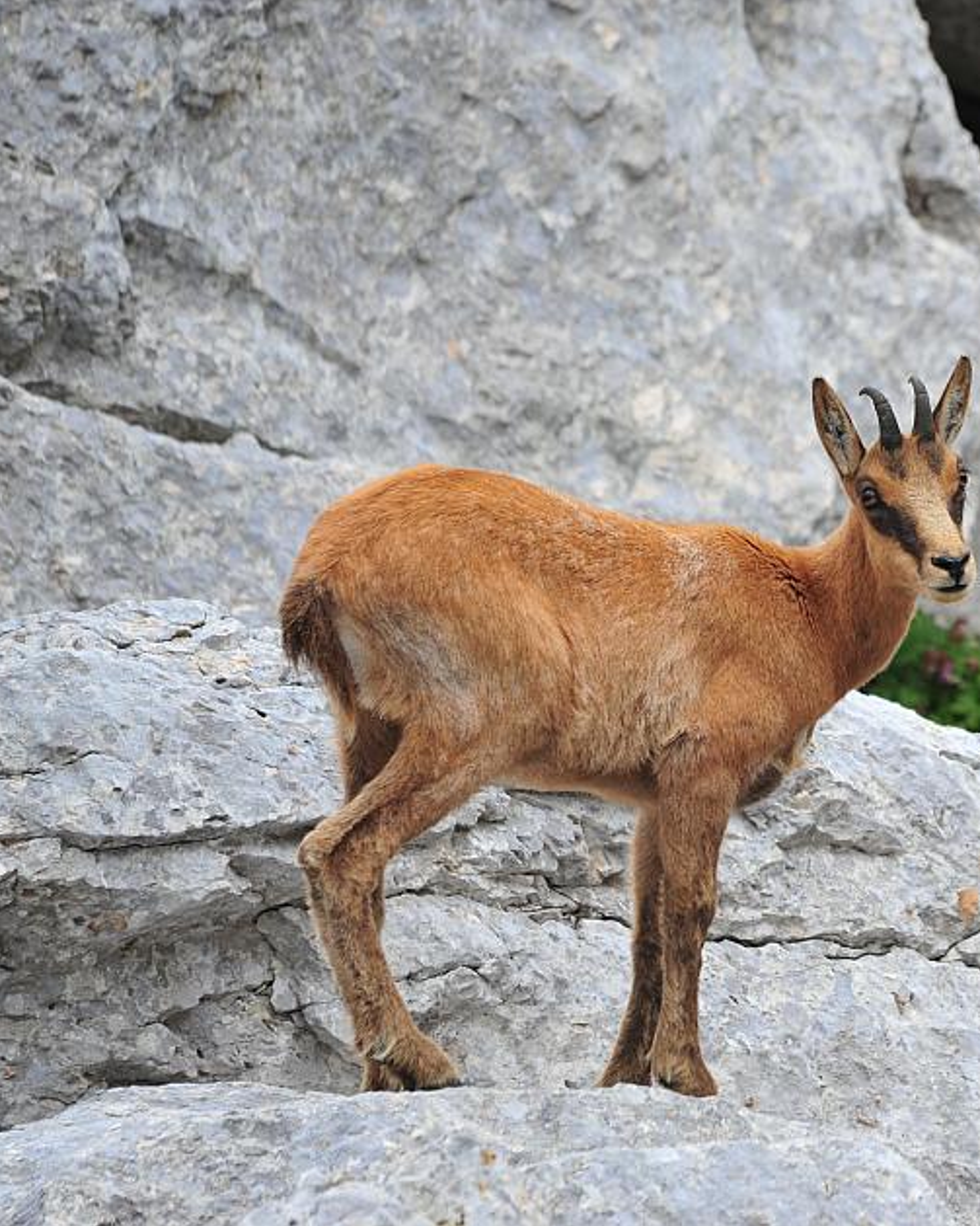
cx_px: 906
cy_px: 612
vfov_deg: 2.7
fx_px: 25675
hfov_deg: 2.2
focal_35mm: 708
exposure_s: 1/250
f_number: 8
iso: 400
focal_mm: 500
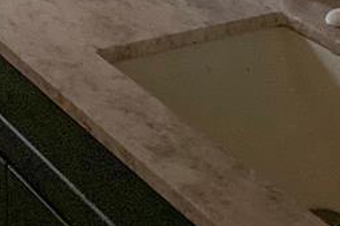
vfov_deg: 11.7
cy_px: -162
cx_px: -24
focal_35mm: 109
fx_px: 1029
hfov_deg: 18.1
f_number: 1.8
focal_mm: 4.25
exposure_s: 1/15
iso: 1250
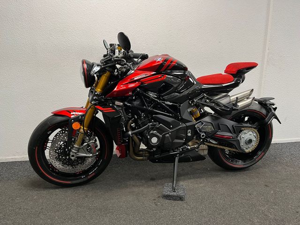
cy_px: 112
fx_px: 225
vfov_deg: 53.1
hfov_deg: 67.3
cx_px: 150
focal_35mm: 26
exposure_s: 1/50
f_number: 1.6
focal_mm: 5.1
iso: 100
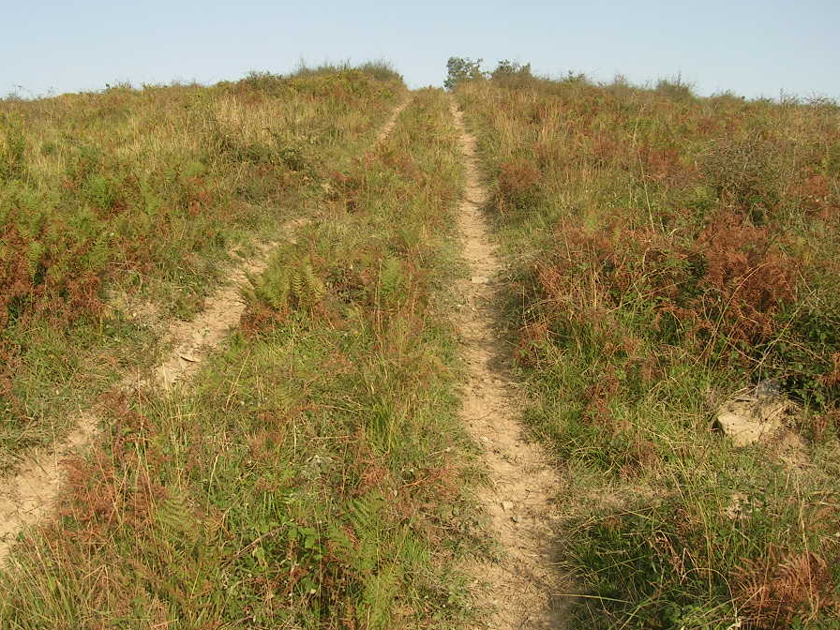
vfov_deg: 35.9
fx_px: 971
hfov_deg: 46.8
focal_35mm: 40
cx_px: 419
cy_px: 291
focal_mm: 5.4
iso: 50
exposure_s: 1/259
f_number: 4.8
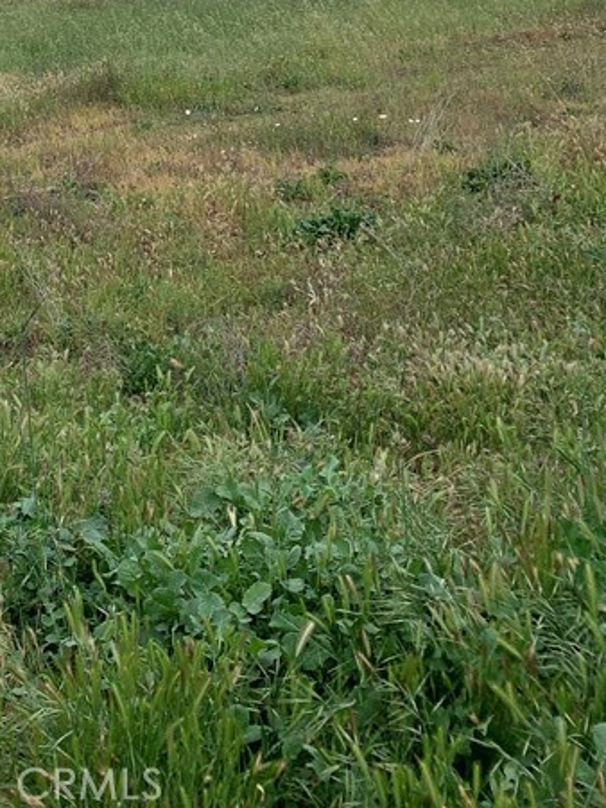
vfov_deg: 29.2
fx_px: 1378
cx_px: 7
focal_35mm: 59
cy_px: -107
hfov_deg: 23.8
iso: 25
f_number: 1.8
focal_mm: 4.25
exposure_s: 1/1916
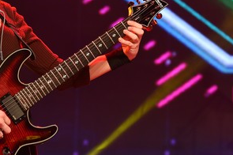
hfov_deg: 6.5
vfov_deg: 4.3
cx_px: 83
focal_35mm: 318
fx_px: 2056
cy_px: 38
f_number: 7.1
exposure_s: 1/160
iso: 1250
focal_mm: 140
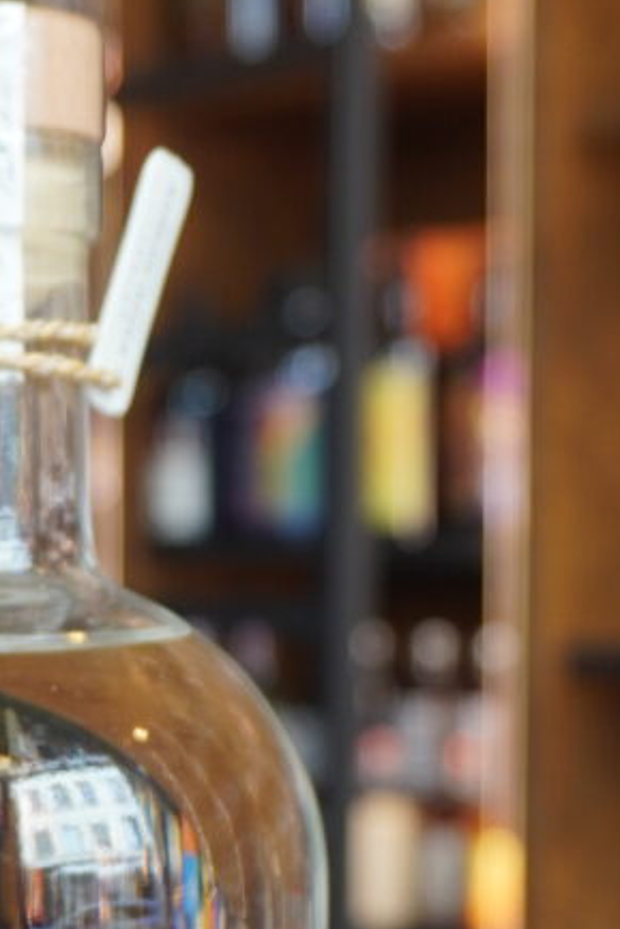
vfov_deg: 20.5
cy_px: 708
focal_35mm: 99
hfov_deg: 13.6
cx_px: -28
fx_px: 2548
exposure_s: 1/60
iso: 320
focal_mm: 19
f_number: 4
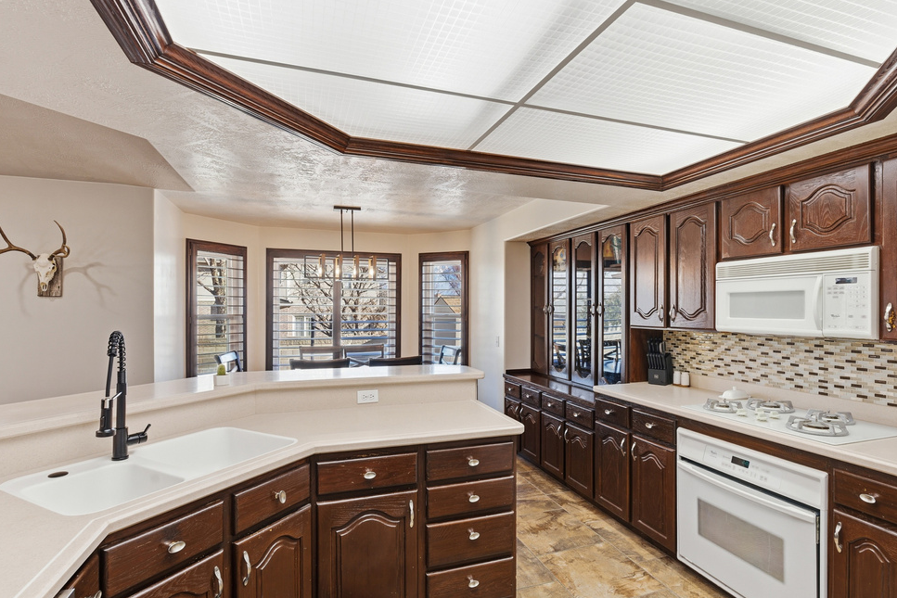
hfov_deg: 88.3
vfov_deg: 65.9
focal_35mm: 19
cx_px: 463
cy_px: 307
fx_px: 462
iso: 250
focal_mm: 17.5
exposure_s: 1/500
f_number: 9
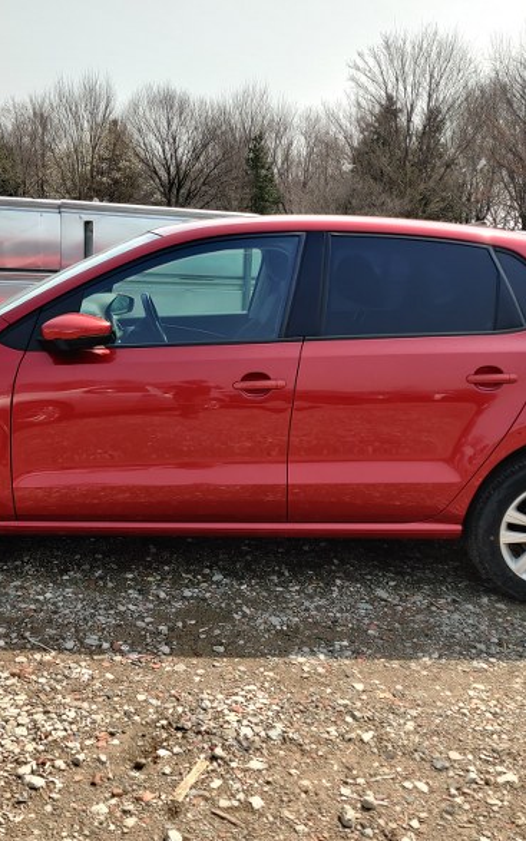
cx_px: 193
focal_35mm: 39
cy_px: 428
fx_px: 894
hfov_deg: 32.6
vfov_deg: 50.4
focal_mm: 4.75
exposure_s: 1/746
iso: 125
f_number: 1.65
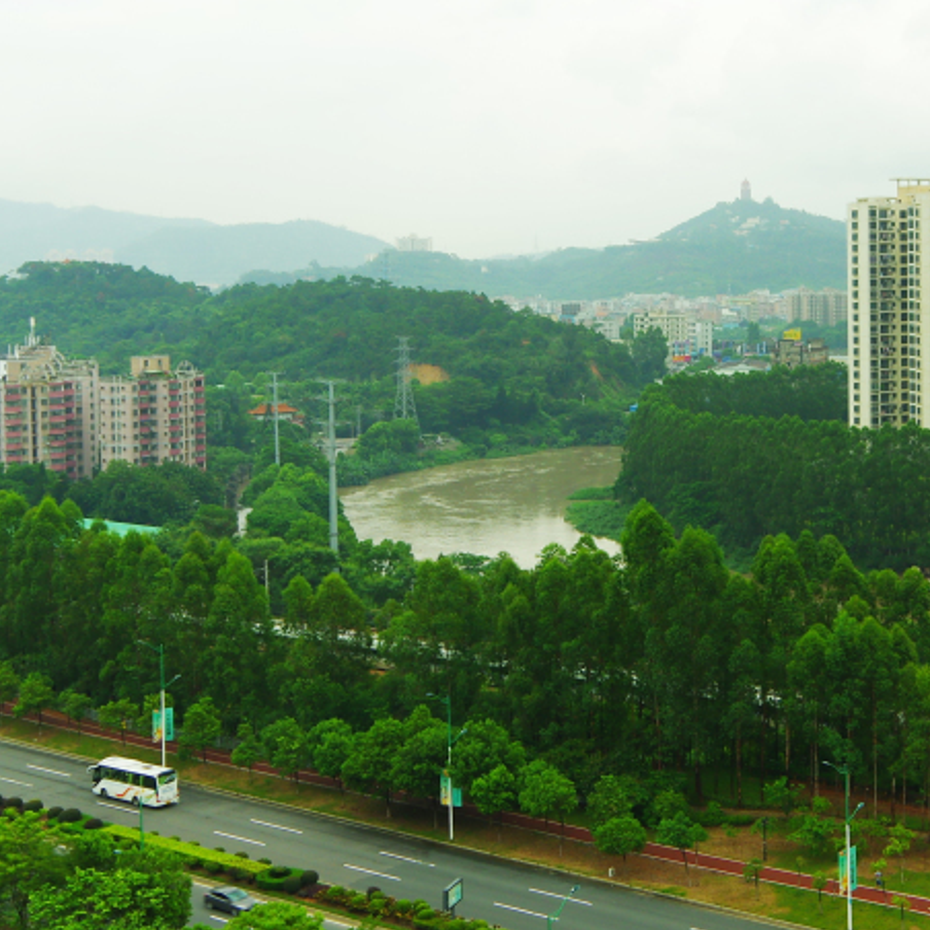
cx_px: 745
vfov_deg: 32.6
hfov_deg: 31.9
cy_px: 322
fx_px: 1581
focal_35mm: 52
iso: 200
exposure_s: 1/60
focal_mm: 18
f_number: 6.3
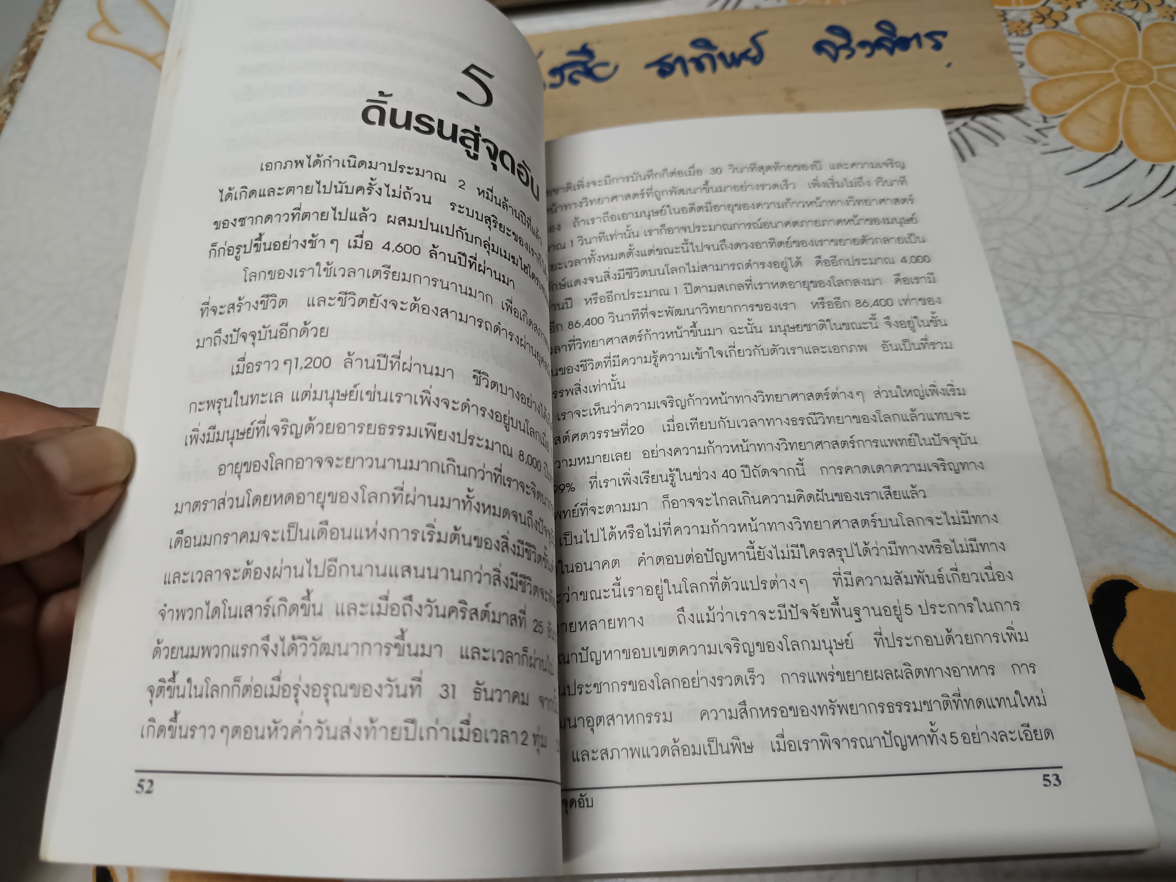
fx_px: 815
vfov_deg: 56.8
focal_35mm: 24
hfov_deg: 71.6
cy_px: 441
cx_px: 588
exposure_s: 1/50
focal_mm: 5.31
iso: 1003
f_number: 1.7
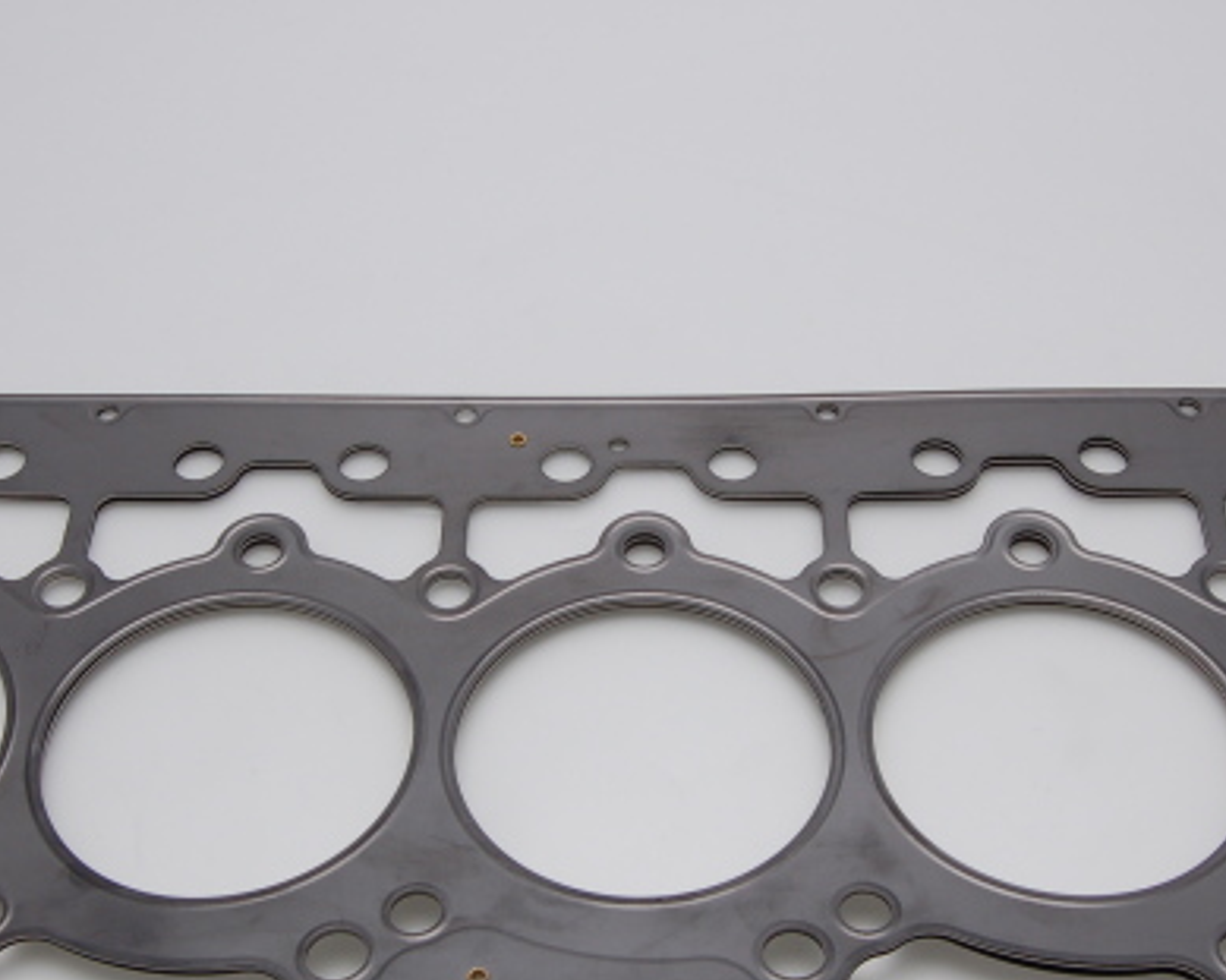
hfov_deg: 34.2
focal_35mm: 55
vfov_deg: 27.6
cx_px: 649
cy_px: 509
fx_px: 1994
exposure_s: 1/125
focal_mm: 19
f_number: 11
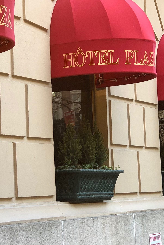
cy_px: 99
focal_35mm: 121
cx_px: 80
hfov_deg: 11.3
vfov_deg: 16.9
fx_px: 827
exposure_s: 1/60
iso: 32
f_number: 2.4
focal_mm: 6
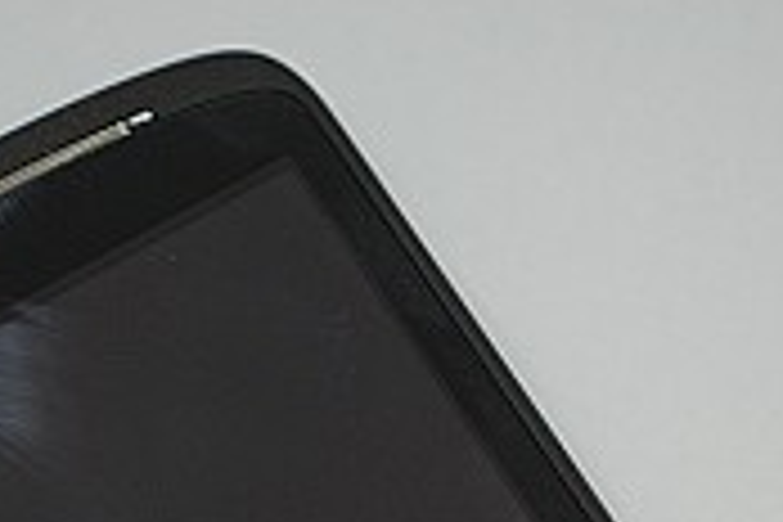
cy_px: 729
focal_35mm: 216
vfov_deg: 6.3
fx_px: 4698
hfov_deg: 9.5
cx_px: 436
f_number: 2.8
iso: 400
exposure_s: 1/60
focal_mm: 50
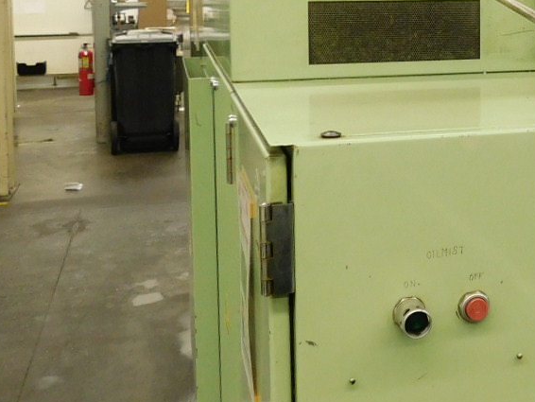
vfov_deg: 22.0
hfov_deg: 27.4
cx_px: 578
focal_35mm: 65
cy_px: 22
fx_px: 1005
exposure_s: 1/30
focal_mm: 4
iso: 200
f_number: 3
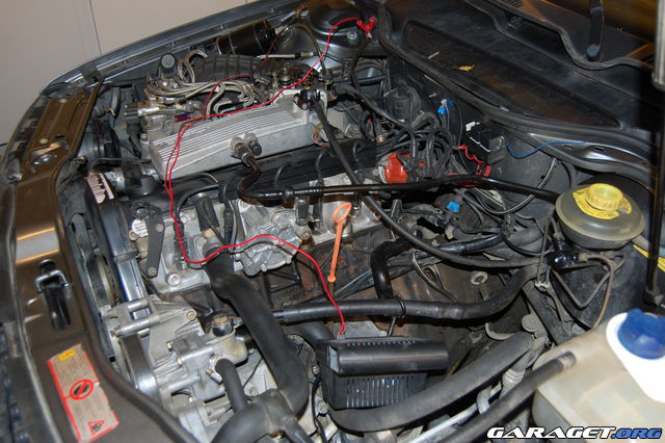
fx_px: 609
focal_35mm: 33
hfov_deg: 57.2
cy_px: 222
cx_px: 332
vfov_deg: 39.9
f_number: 3.8
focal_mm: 22
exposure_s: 1/60
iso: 400
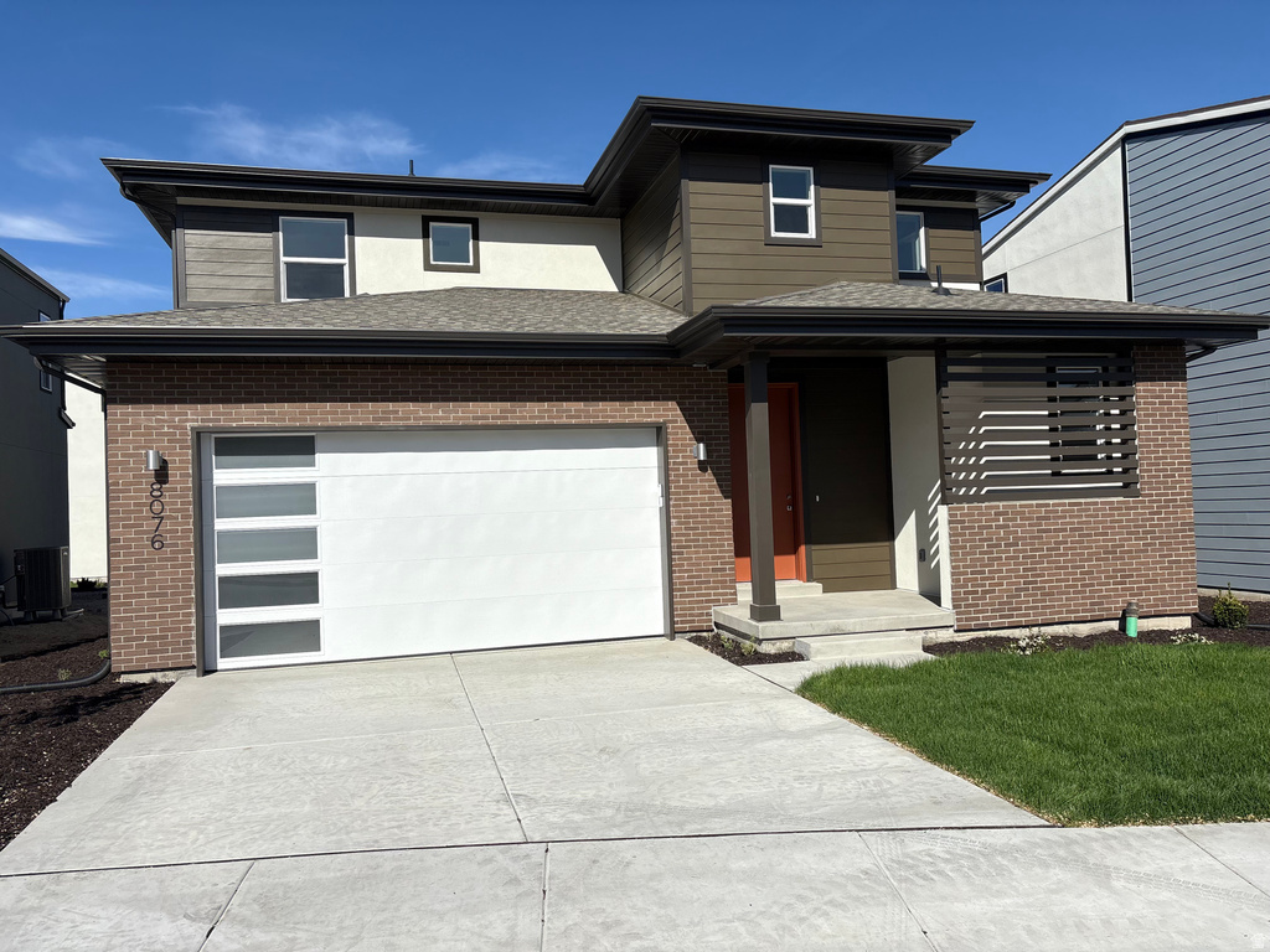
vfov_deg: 53.1
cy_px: 476
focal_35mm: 26
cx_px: 635
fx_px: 954
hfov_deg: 67.3
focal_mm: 5.96
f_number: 1.6
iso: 50
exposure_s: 1/8850
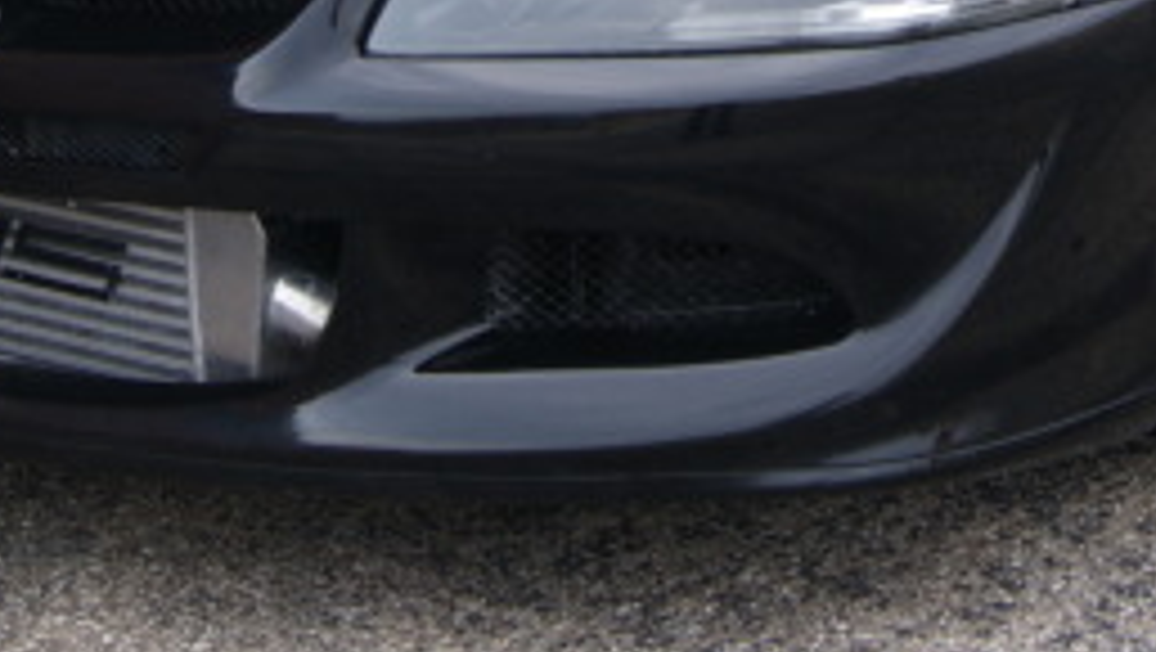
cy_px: -533
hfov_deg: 15.6
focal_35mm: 137
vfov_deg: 8.5
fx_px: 4202
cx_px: 938
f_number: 7.1
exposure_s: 1/60
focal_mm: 28
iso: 100
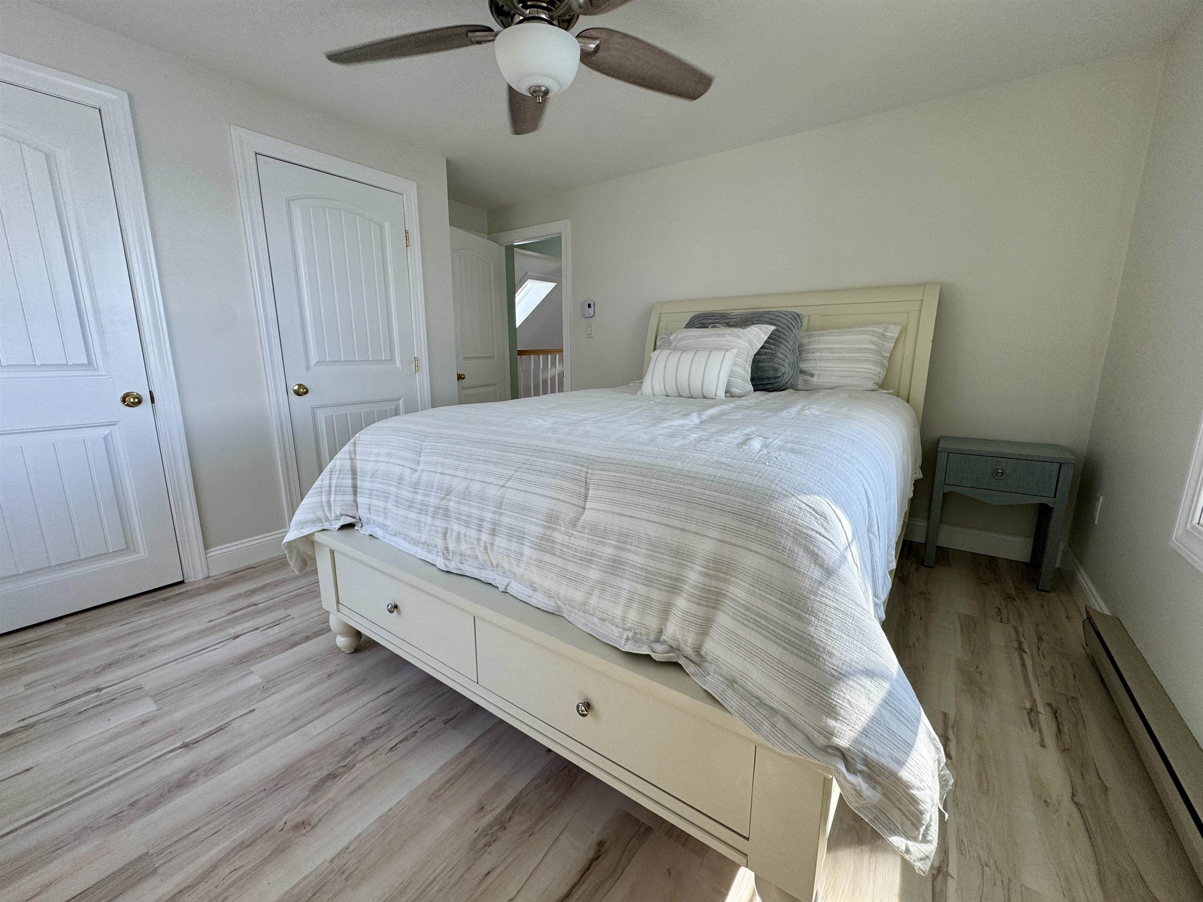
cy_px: 451
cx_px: 602
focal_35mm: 14
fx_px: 487
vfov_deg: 85.7
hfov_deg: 102.1
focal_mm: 2.22
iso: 64
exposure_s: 1/99
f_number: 2.2
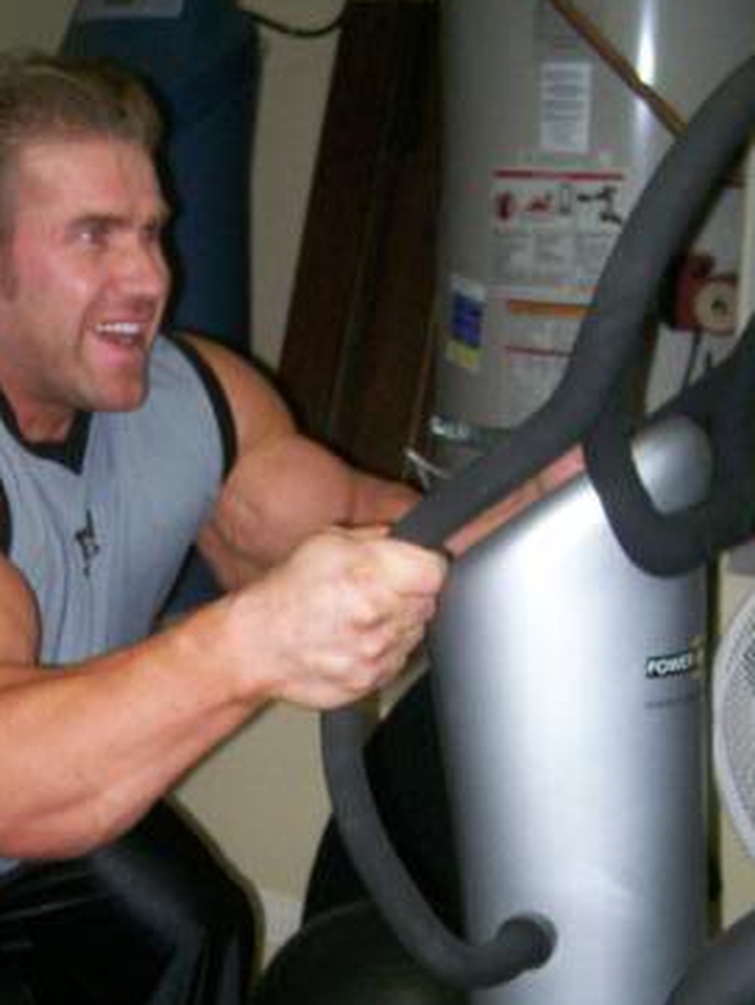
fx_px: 1802
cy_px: 768
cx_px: 242
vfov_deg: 30.6
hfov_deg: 23.5
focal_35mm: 62
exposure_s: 1/64
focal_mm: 5.8
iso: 200
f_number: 2.8
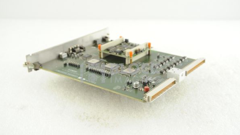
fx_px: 337
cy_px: 73
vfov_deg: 22.6
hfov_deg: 39.2
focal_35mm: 53
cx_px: 121
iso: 1600
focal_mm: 50
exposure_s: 1/100
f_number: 9
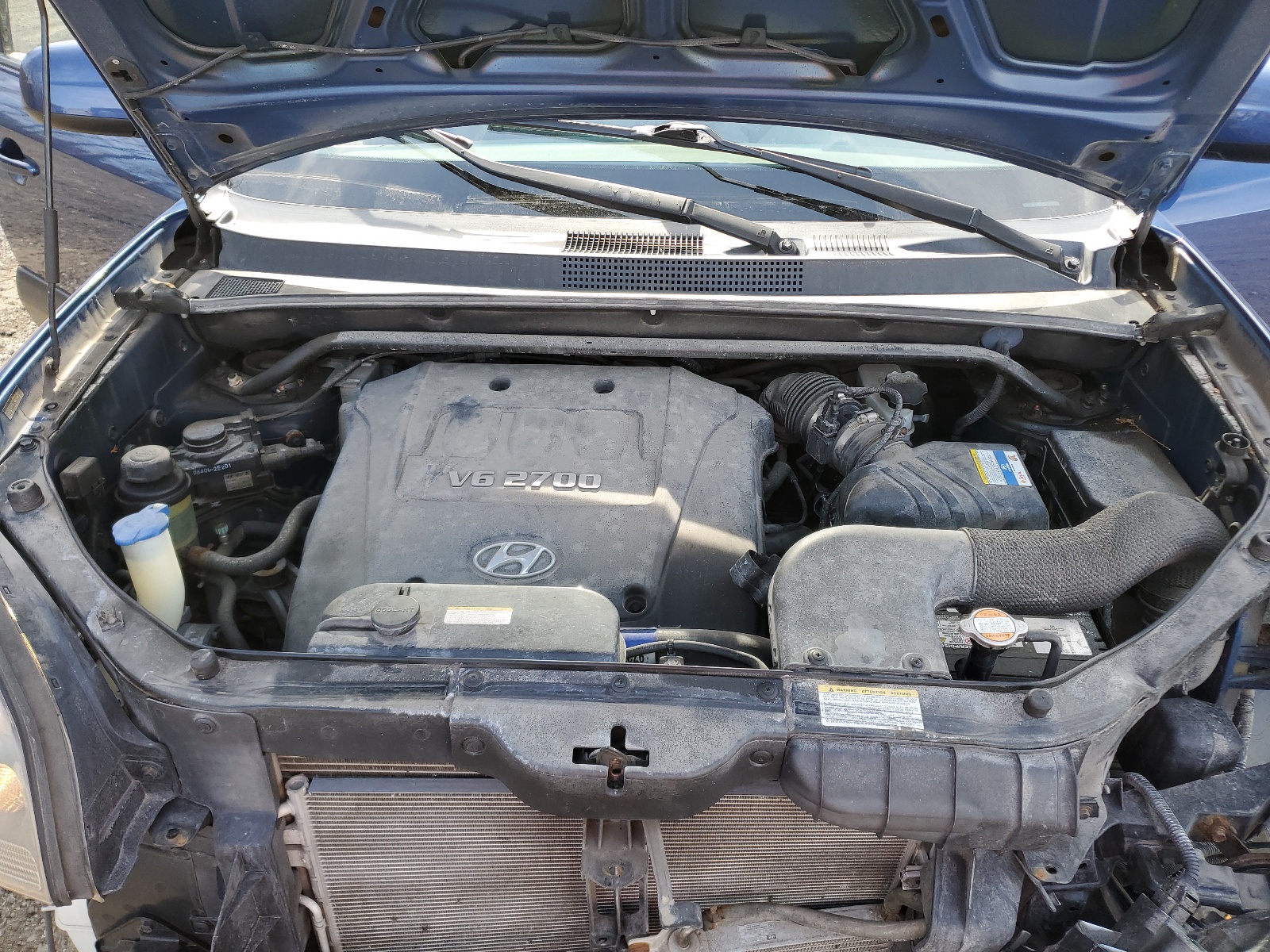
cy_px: 476
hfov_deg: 67.3
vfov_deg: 53.1
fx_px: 954
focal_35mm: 26
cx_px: 635
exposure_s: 1/303
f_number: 1.5
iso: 50
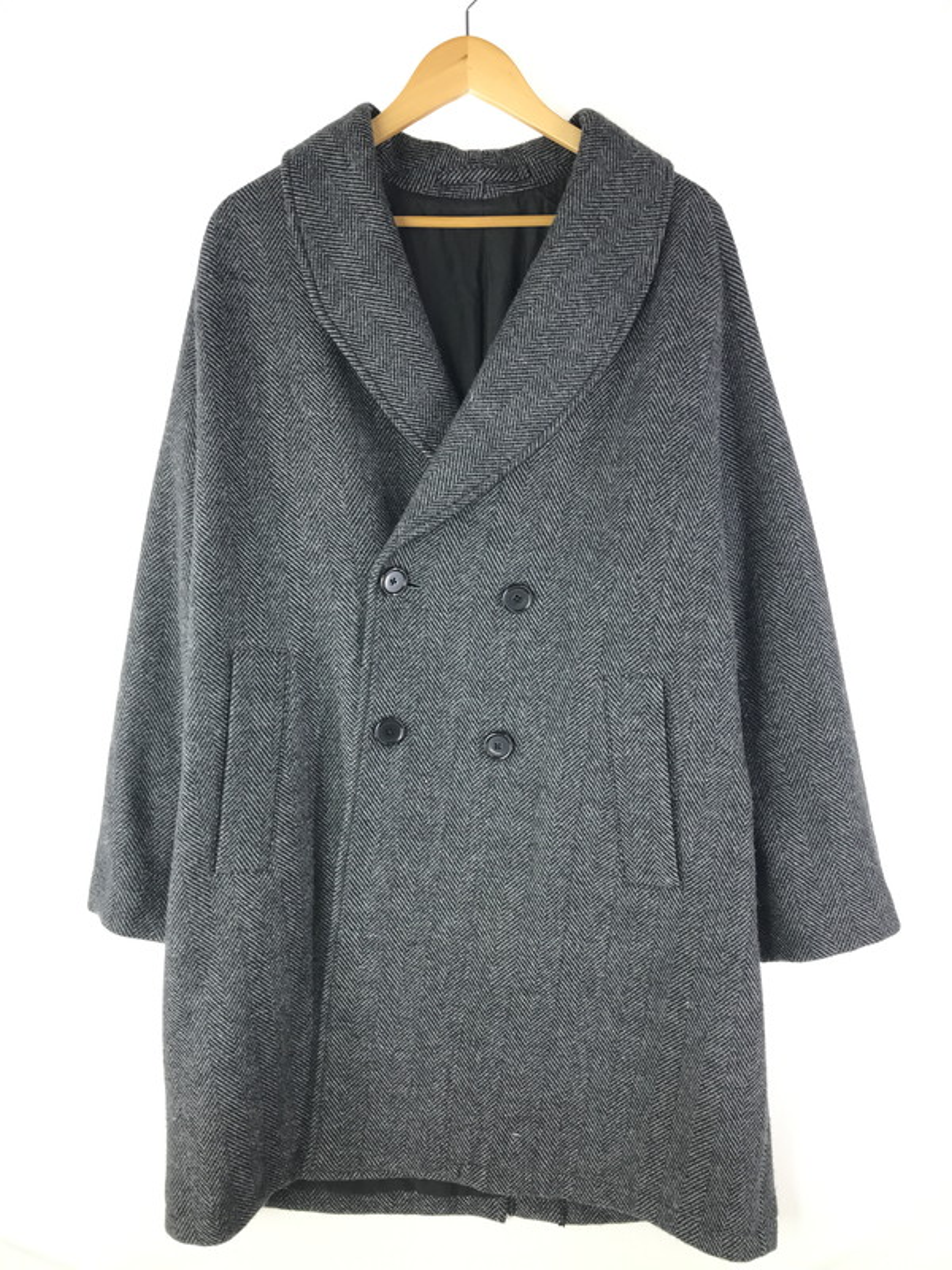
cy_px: 635
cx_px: 476
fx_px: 1027
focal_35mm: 28
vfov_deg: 63.4
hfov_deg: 49.7
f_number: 1.8
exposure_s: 1/50
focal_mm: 3.99
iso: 25
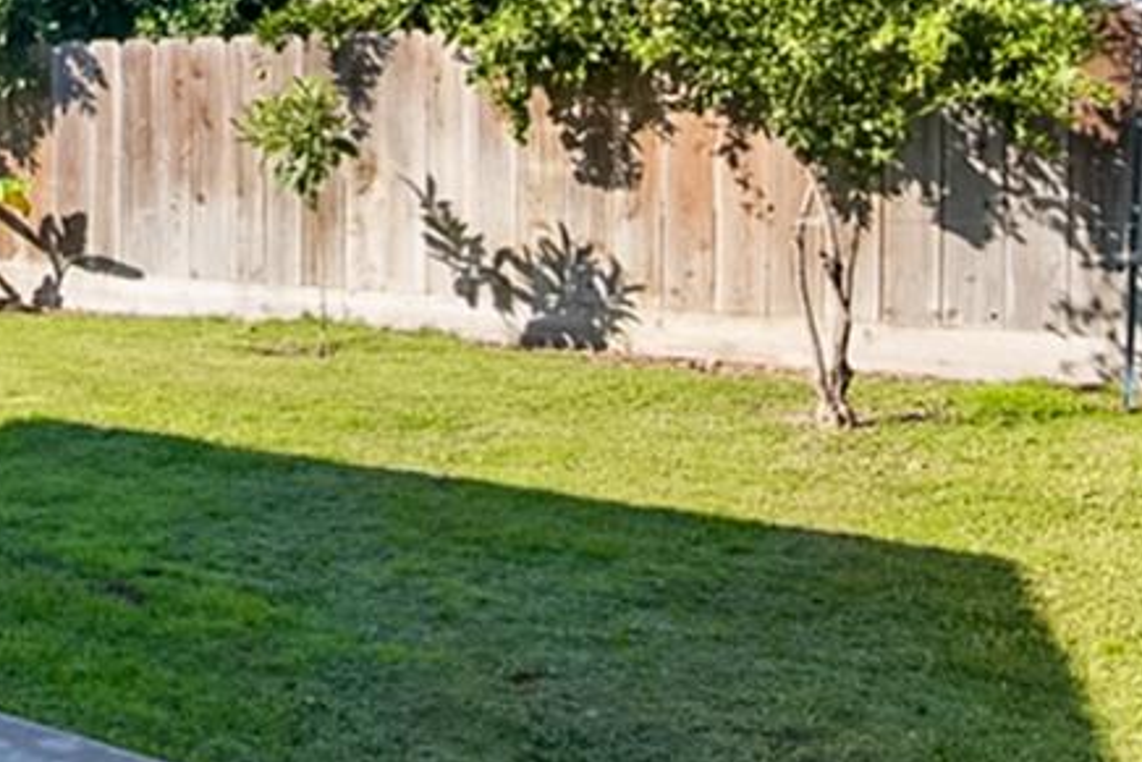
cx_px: -5
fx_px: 1745
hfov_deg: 33.1
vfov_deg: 24.2
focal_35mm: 55
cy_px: 131
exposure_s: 1/30
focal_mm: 16
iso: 160
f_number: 8
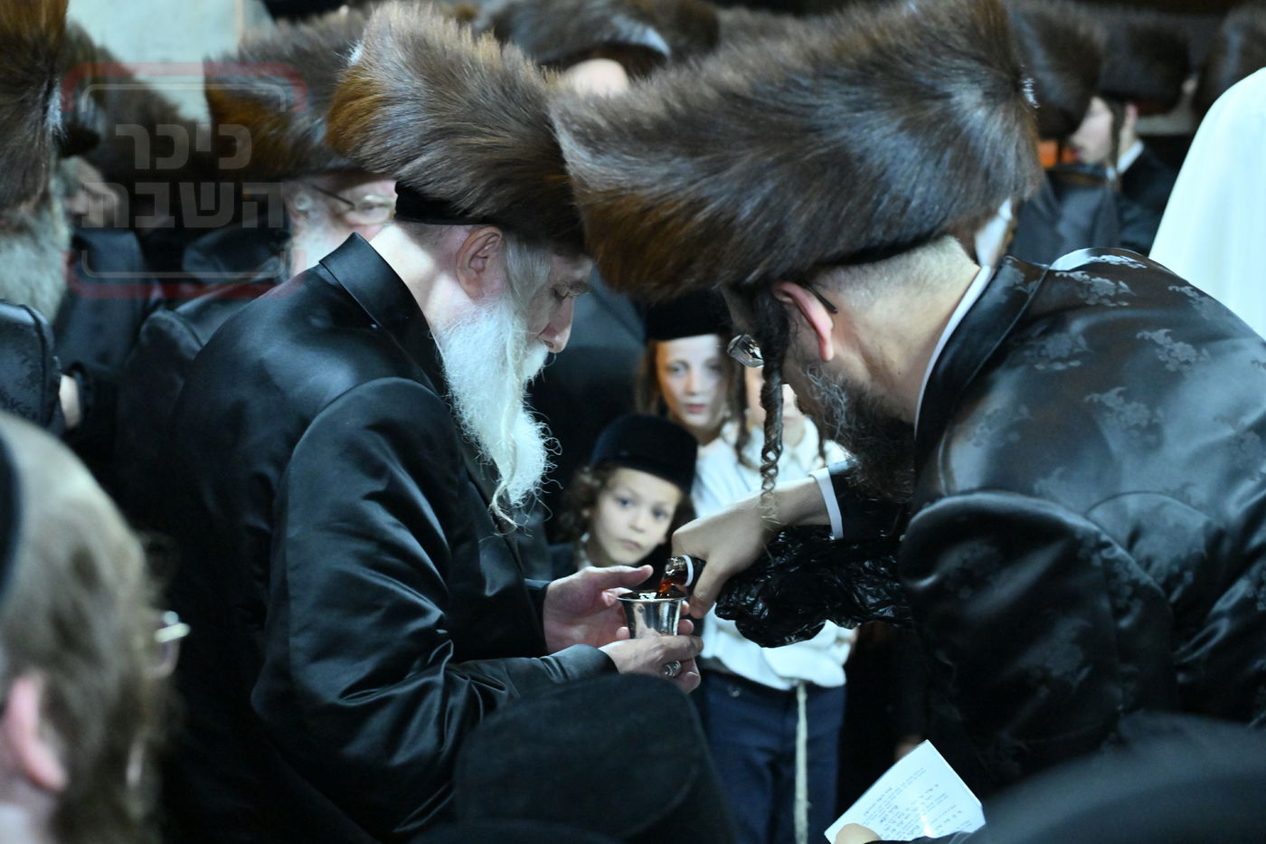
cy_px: 422
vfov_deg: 25.1
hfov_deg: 36.9
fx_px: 1899
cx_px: 633
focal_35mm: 54
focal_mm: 54
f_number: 4
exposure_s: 1/200
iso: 6400
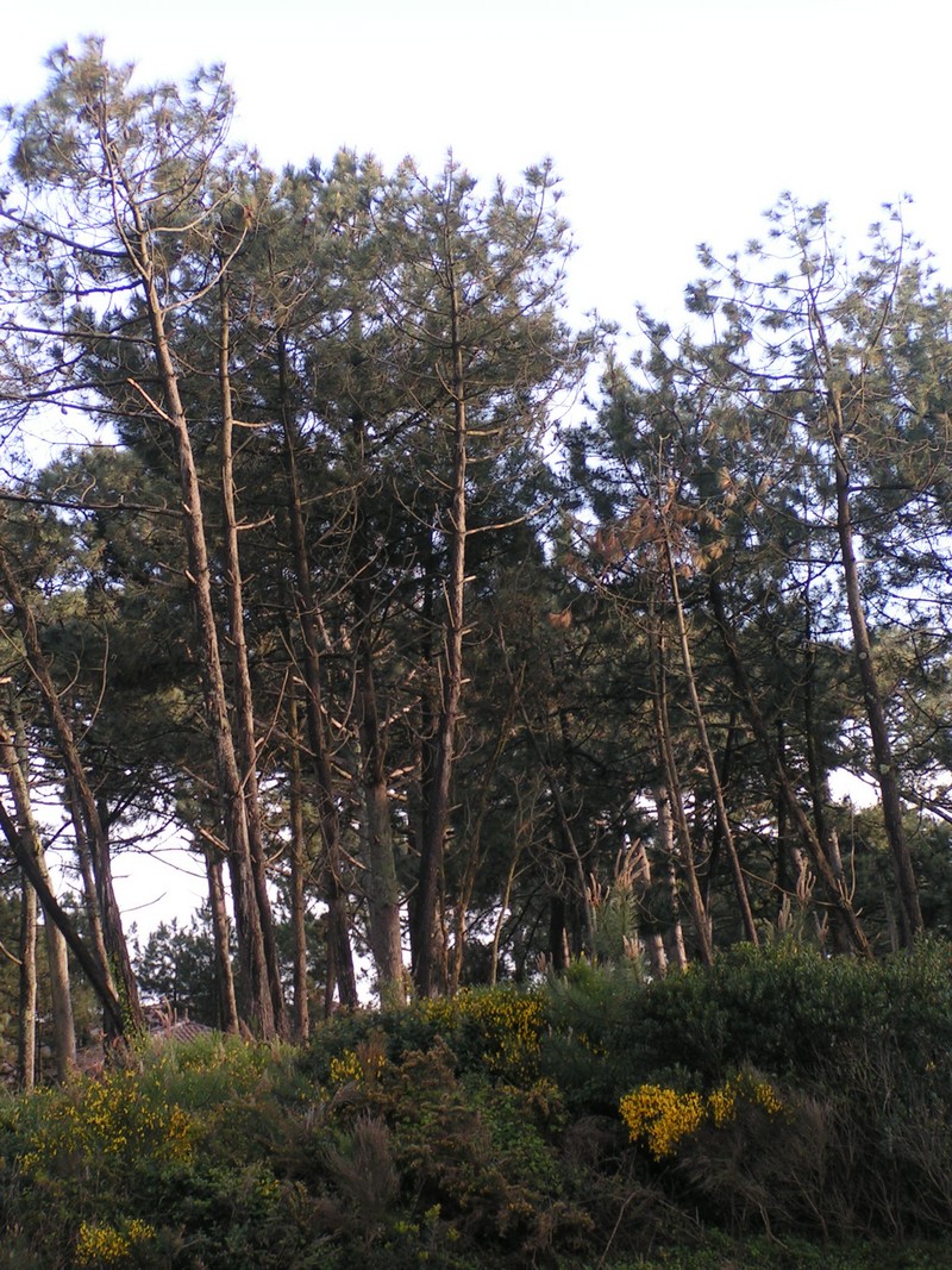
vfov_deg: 17.3
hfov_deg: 13.0
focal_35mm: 114
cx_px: 476
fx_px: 4181
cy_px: 635
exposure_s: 1/125
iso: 50
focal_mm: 17.4
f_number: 4
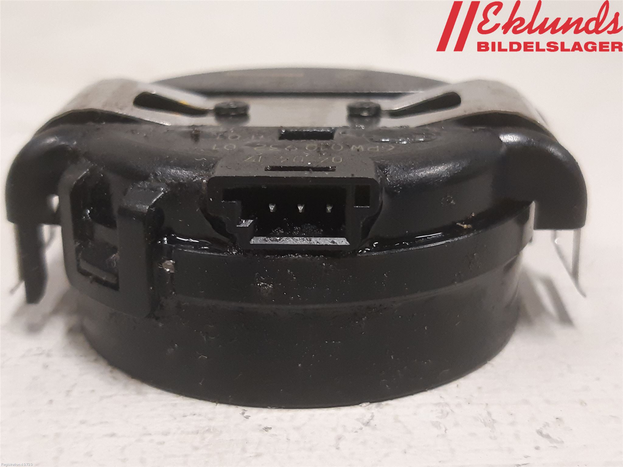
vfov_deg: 53.1
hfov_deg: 67.3
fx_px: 468
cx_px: 312
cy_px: 234
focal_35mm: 26
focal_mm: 3.93
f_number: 1.7
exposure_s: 1/33
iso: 200
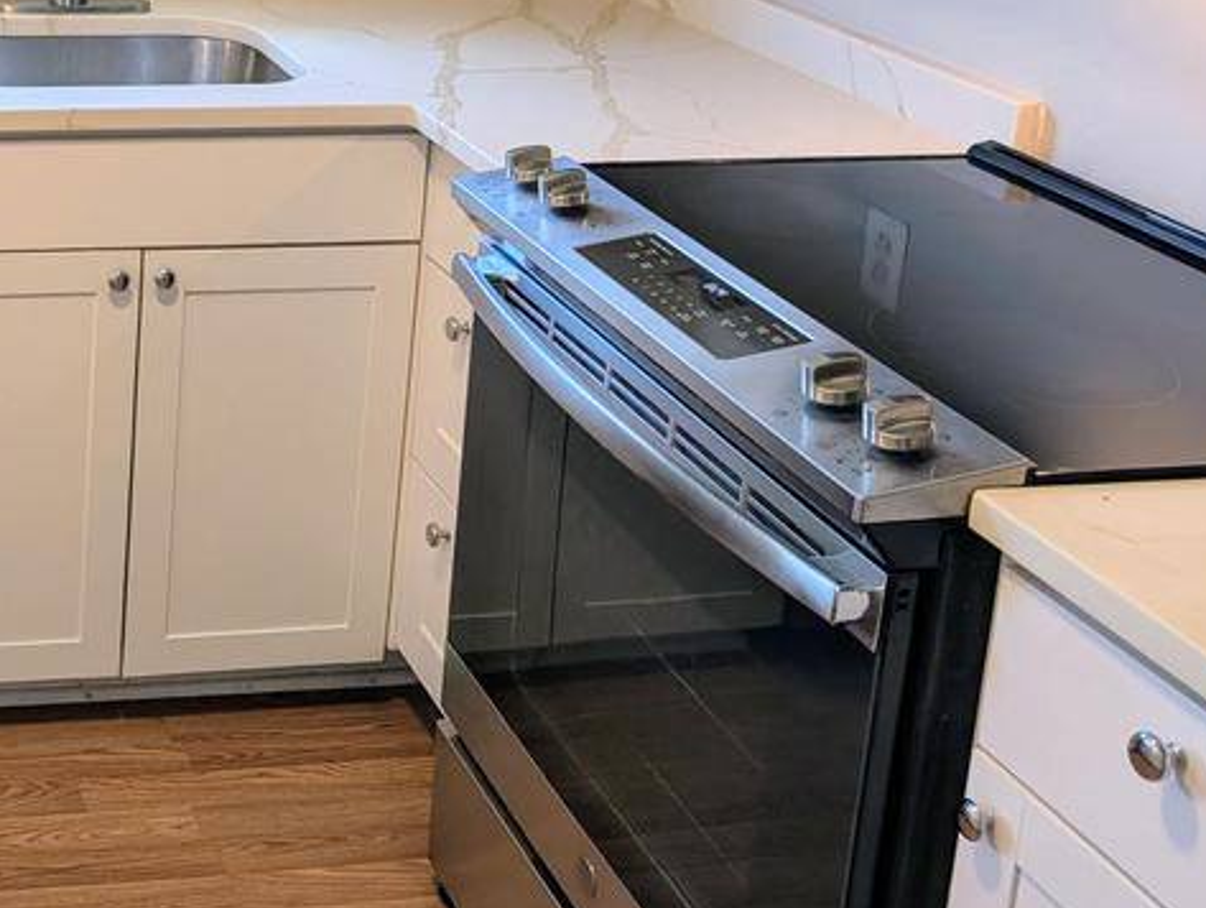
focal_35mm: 52
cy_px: 24
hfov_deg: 33.4
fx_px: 1814
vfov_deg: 26.7
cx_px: -23
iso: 31
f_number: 1.68
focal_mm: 6.9
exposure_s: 1/60
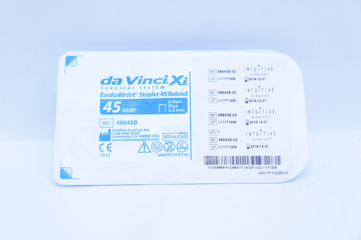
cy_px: 120
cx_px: 180
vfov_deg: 23.1
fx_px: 586
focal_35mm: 58
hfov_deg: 34.2
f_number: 6.3
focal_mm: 39
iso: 800
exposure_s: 1/125
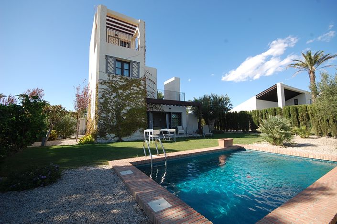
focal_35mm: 15
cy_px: 112
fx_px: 140
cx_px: 168
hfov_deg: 100.5
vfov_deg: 77.2
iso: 200
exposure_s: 1/250
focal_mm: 10
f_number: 8
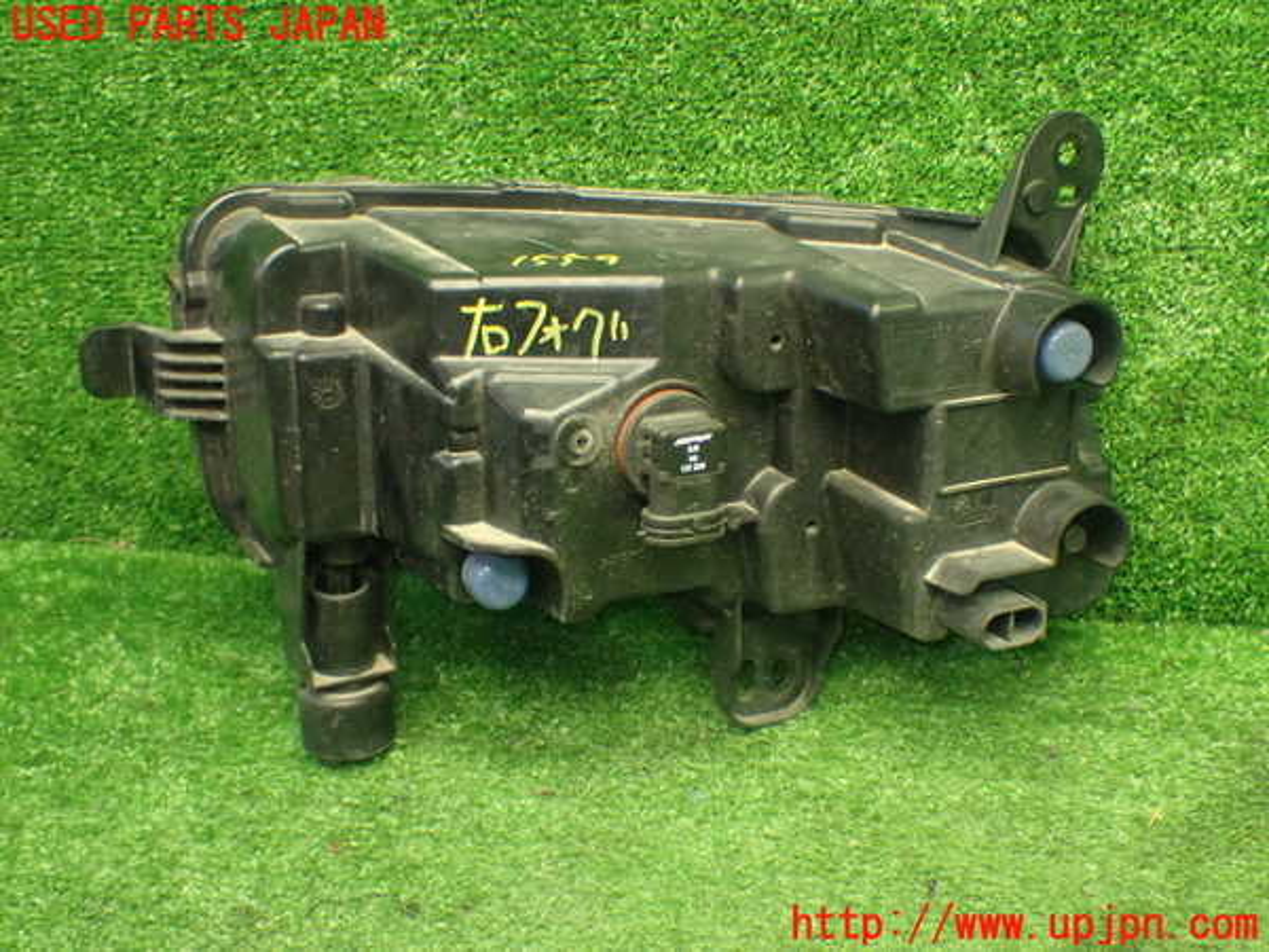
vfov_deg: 30.9
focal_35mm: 47
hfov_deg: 40.4
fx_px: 1723
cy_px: 476
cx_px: 634
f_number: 3.1
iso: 1000
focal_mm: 8.4
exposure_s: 1/50
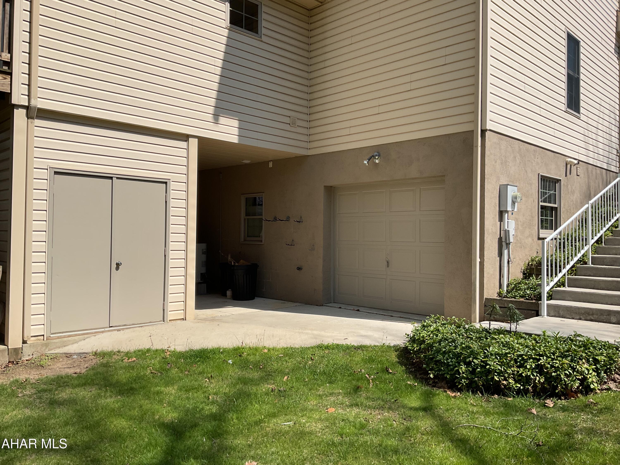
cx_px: 310
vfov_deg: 48.2
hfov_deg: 61.7
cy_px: 232
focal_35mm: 29
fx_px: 519
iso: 16
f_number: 1.8
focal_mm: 3
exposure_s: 1/2141
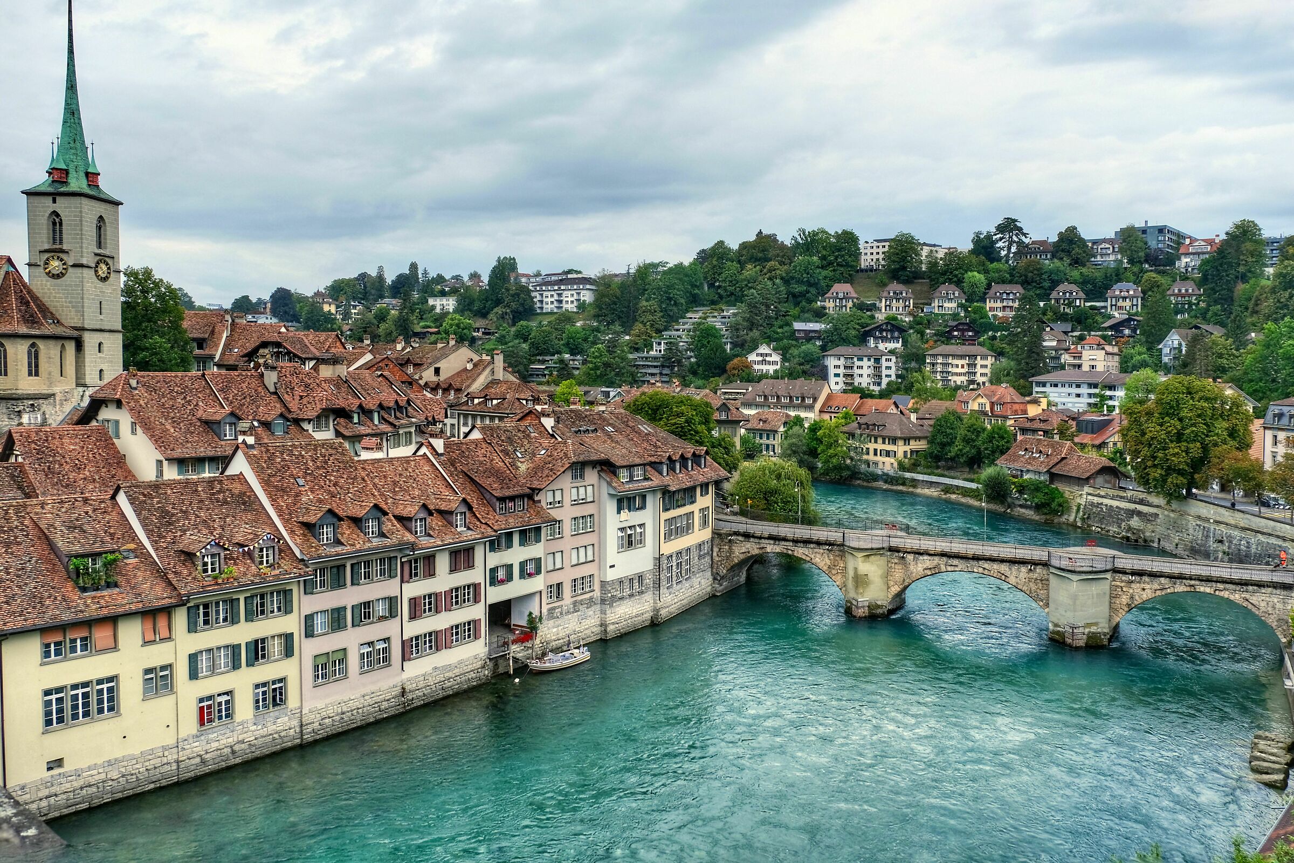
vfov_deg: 47.9
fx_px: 970
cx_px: 647
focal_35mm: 27
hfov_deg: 67.4
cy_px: 432
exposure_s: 1/340
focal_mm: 18
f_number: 5.6
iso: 320
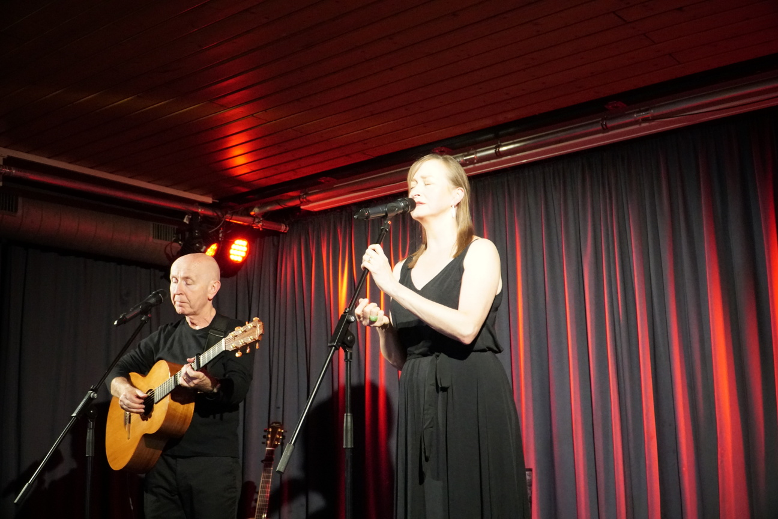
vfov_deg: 34.2
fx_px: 843
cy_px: 260
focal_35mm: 39
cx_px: 389
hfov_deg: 49.6
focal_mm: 26
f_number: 4
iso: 6400
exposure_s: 1/160
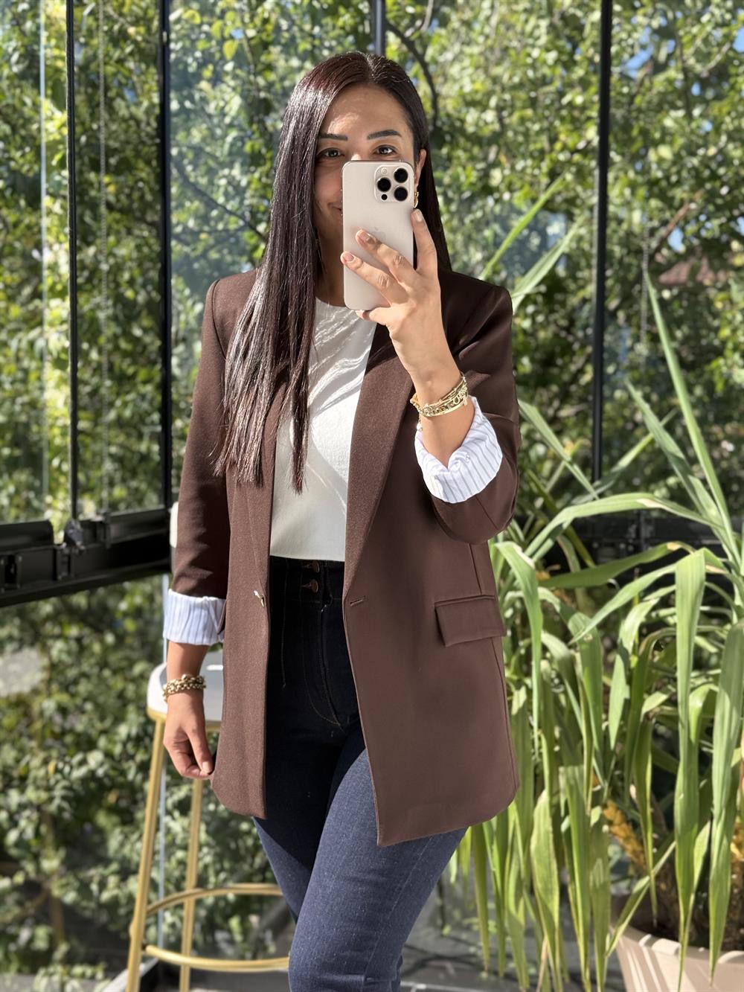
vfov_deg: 39.7
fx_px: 1375
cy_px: 496
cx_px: 372
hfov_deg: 30.3
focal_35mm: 48
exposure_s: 1/675
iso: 64
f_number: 1.78
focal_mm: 6.76
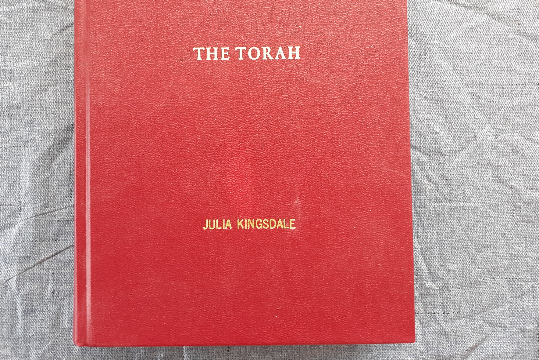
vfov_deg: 38.6
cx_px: 254
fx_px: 509
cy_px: 128
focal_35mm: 34
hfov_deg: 55.8
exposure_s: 1/40
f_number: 1.7
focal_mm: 3.7
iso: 100
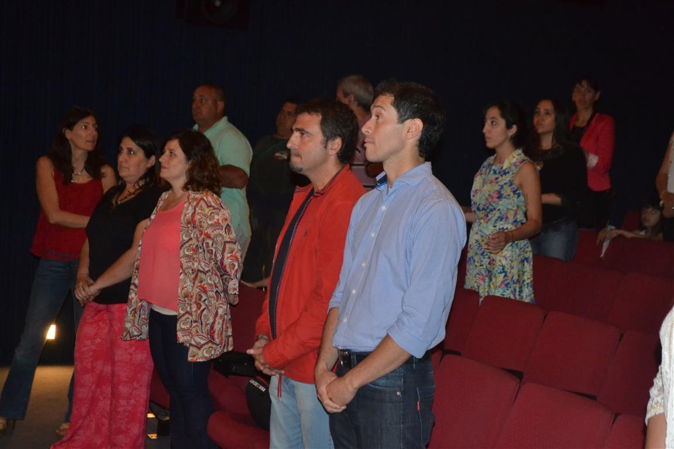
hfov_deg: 29.9
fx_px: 1264
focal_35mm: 68
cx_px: 337
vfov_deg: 20.2
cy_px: 224
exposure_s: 1/60
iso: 3200
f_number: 5.3
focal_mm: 45
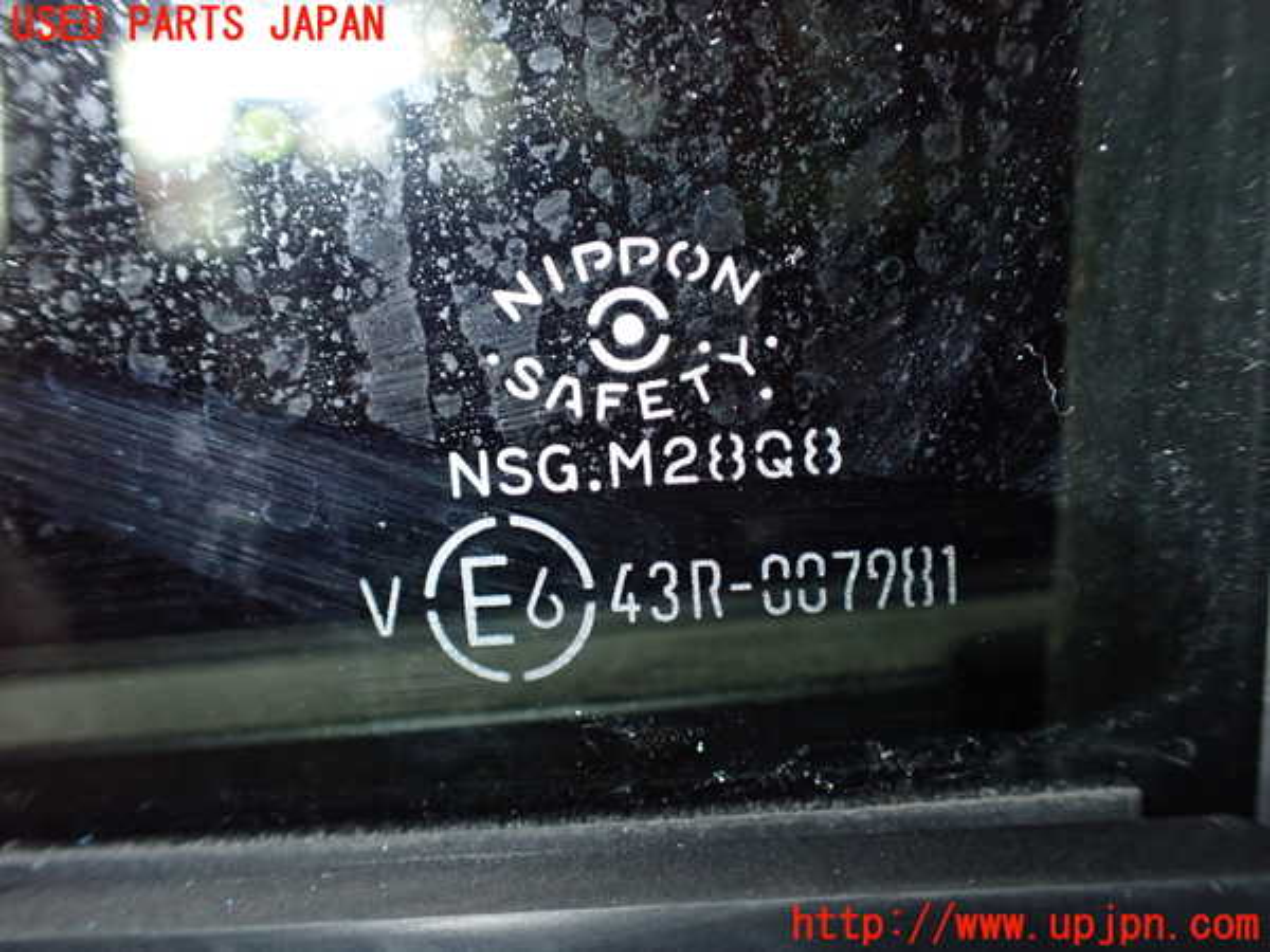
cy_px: 476
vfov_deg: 46.8
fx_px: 1101
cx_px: 635
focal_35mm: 30
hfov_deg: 60.0
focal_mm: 5.4
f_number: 6.3
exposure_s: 1/30
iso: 800
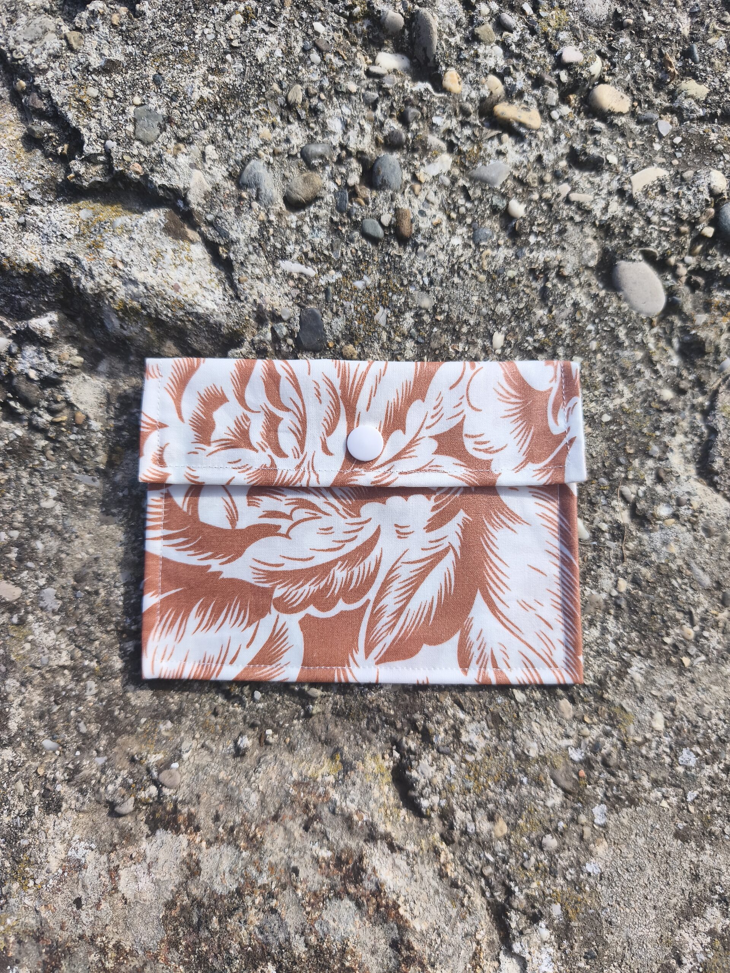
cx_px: 365
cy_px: 486
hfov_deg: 58.9
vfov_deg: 73.9
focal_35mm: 23
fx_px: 647
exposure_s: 1/522
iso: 50
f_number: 1.65
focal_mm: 6.18
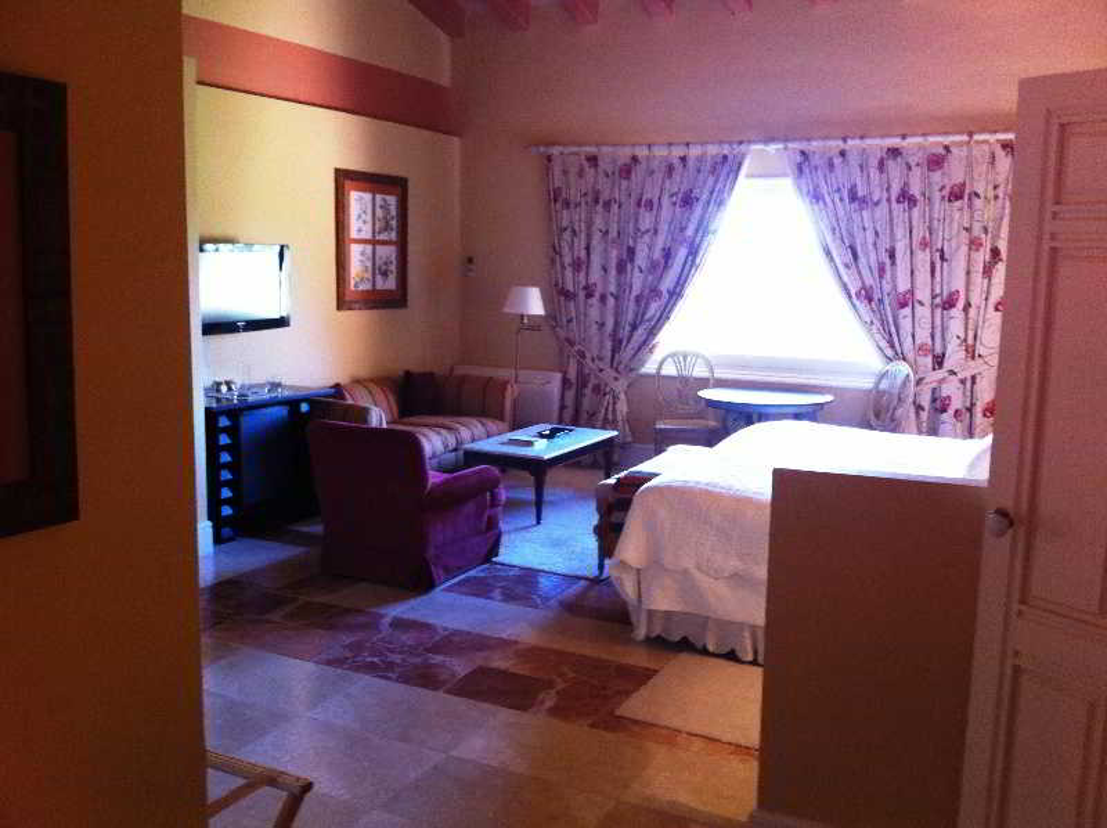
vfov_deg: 40.6
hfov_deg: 52.7
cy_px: 414
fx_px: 1118
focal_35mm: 35
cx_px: 554
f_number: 2.8
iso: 160
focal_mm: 3.85
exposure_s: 1/15
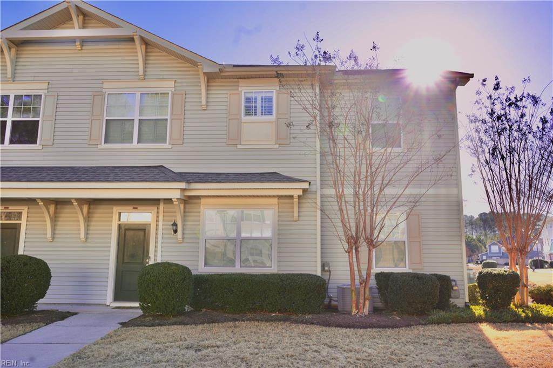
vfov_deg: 46.4
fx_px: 430
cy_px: 184
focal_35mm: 28
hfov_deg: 65.5
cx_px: 276
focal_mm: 28
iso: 100
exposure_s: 1/160
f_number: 6.3
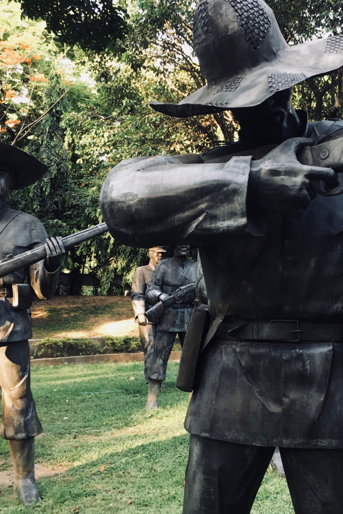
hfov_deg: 31.8
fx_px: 586
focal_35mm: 41
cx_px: 270
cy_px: 258
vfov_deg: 47.4
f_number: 2.2
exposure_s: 1/30
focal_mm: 4.15
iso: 32
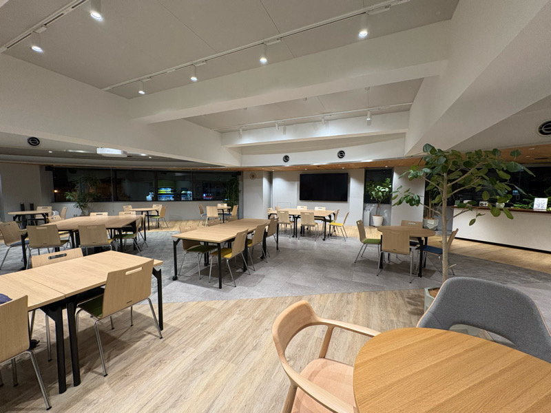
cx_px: 276
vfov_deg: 85.7
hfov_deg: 102.1
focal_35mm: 14
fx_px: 223
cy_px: 206
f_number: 2.2
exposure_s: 1/99
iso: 200
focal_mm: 2.22
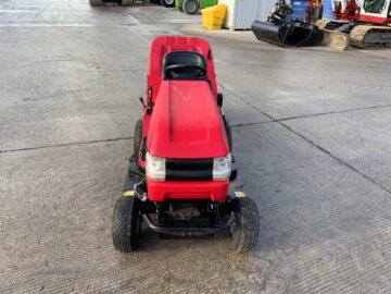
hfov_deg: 61.7
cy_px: 147
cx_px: 196
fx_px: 328
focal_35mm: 29
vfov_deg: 48.2
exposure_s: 1/243
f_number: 1.8
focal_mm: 3
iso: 16
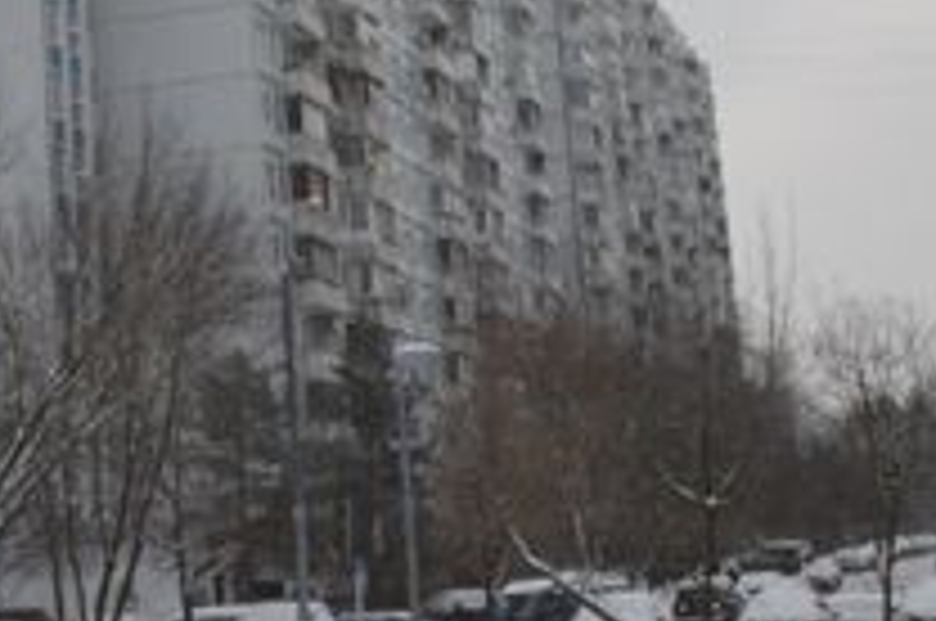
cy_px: -22
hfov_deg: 22.5
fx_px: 2155
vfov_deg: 16.0
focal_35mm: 83
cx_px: -207
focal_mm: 18
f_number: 8
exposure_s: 1/250
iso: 200
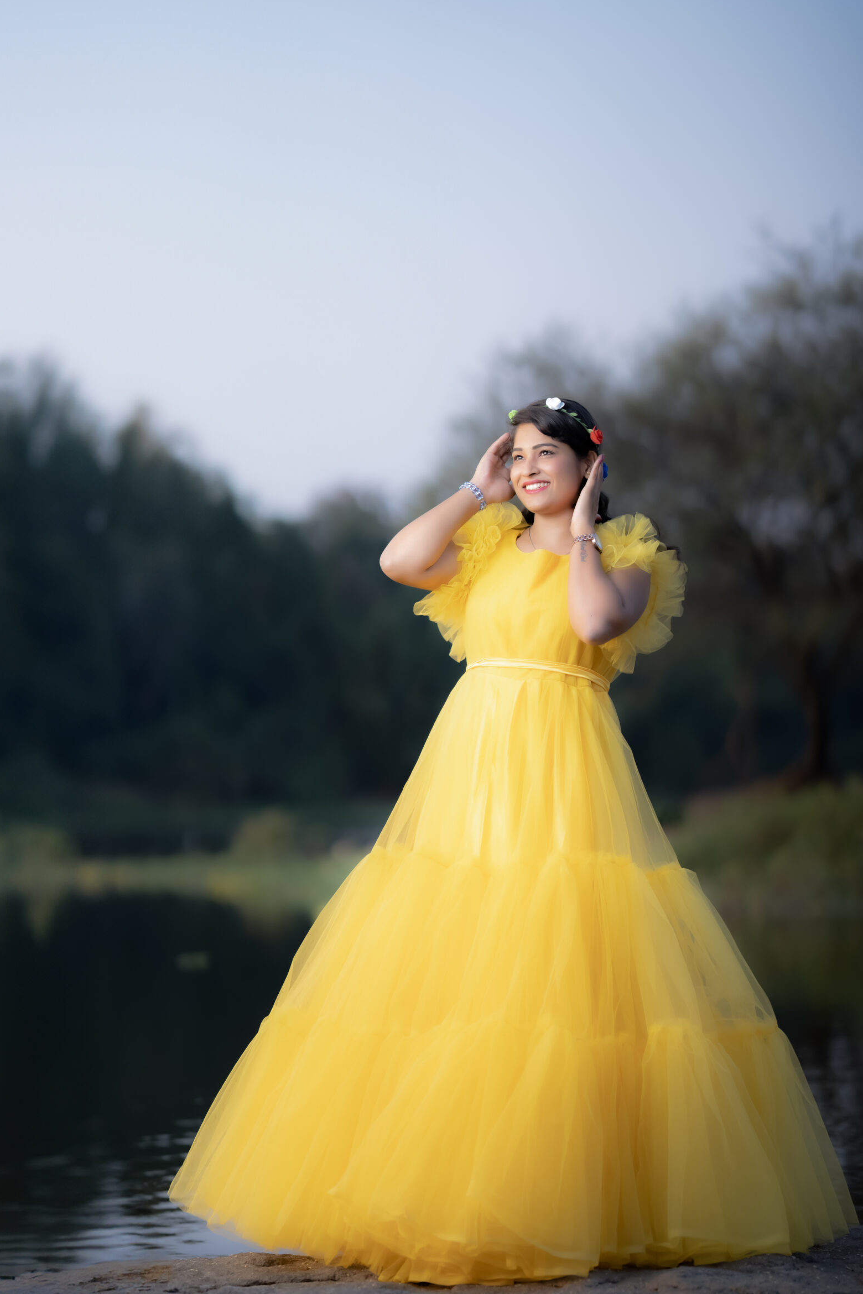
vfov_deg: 21.9
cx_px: 425
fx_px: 3344
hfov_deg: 14.7
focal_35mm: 93
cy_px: 644
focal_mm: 85
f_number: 1.4
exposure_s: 1/5000
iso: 500
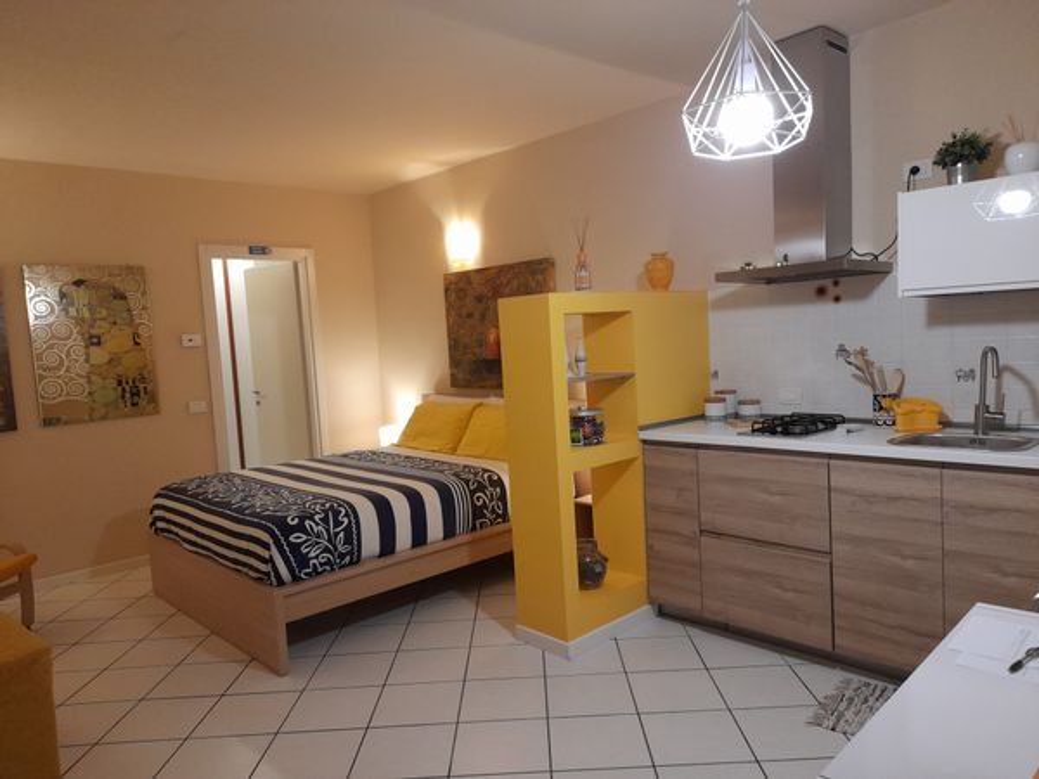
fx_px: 750
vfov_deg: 54.9
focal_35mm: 25
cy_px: 390
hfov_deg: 69.4
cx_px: 520
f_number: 2
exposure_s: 1/50
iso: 250
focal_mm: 4.6
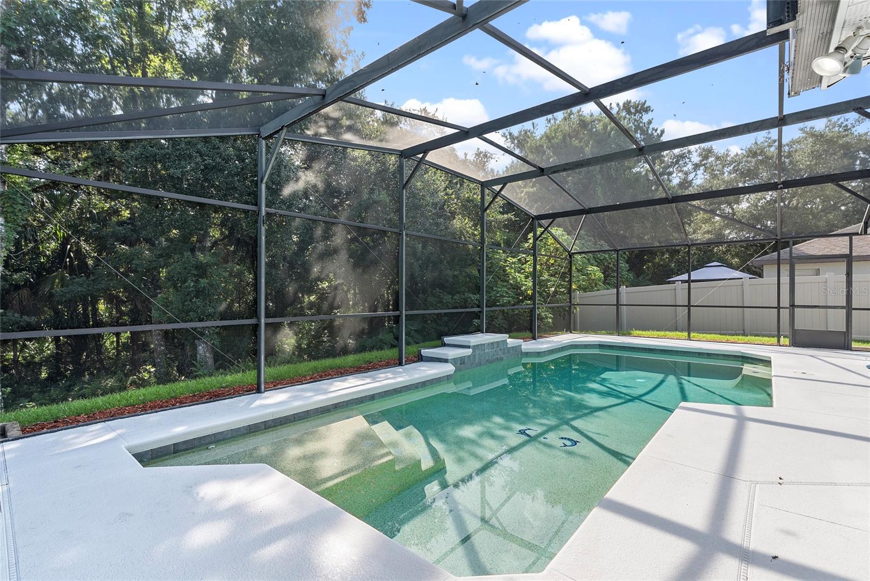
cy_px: 290
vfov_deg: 73.8
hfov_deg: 96.7
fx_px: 387
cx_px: 435
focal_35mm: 16
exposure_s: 1/13
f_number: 8
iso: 100
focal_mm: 16
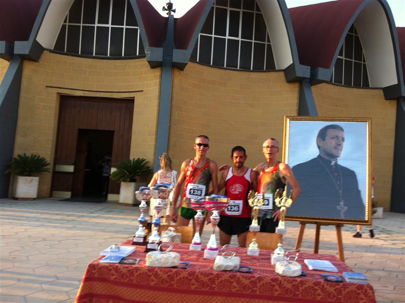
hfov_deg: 52.7
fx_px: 409
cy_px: 152
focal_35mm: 35
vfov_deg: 40.6
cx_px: 202
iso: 80
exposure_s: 1/127
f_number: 2.8
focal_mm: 3.85
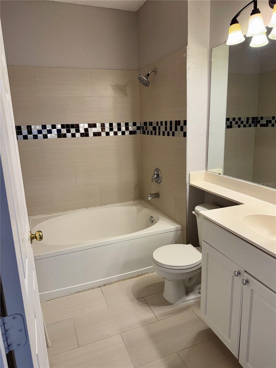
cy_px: 184
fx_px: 255
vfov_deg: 71.6
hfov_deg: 56.8
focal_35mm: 24
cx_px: 138
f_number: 1.78
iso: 125
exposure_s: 1/120
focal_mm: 6.76
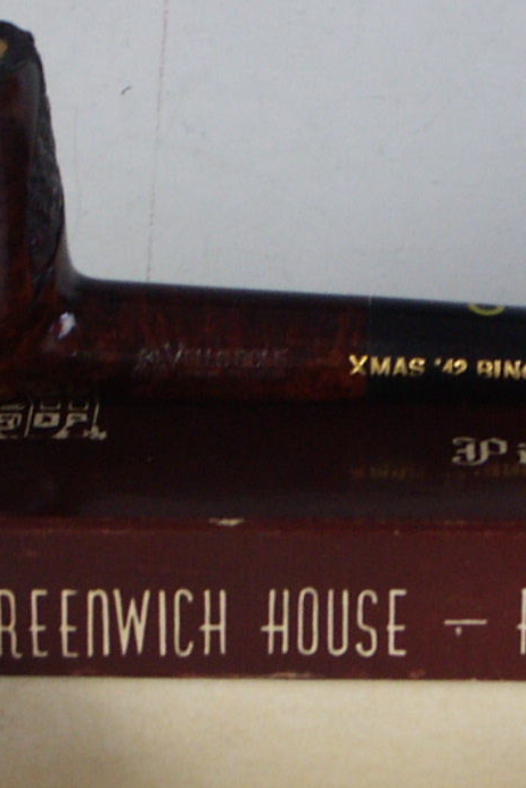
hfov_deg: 8.8
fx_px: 3419
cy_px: 487
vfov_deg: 13.2
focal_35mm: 156
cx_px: 334
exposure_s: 1/30
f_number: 4.5
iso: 100
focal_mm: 12.95
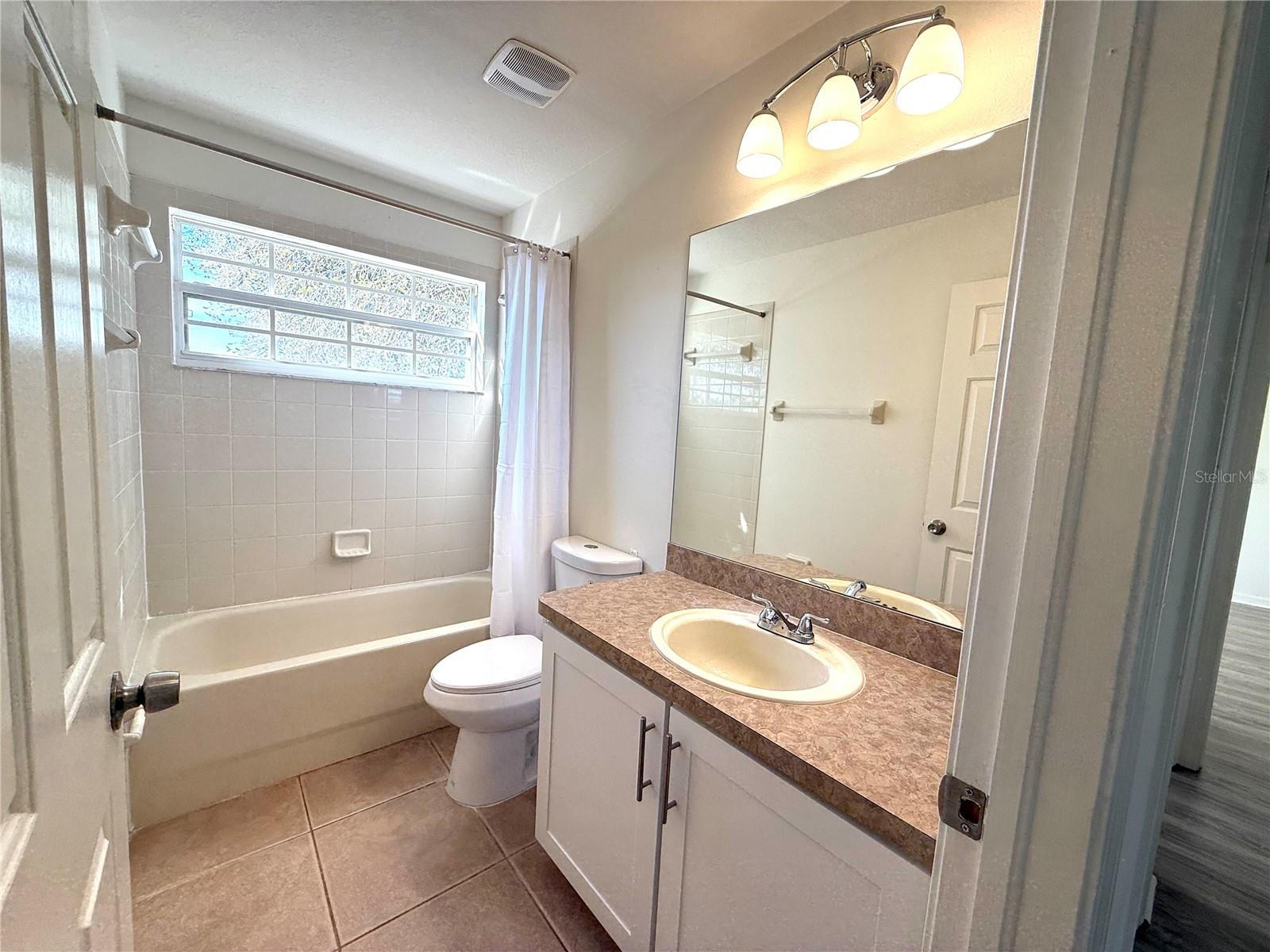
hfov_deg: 102.1
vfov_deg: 85.7
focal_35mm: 14
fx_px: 514
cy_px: 476
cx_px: 635
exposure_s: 1/169
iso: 50
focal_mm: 2.22
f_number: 2.2
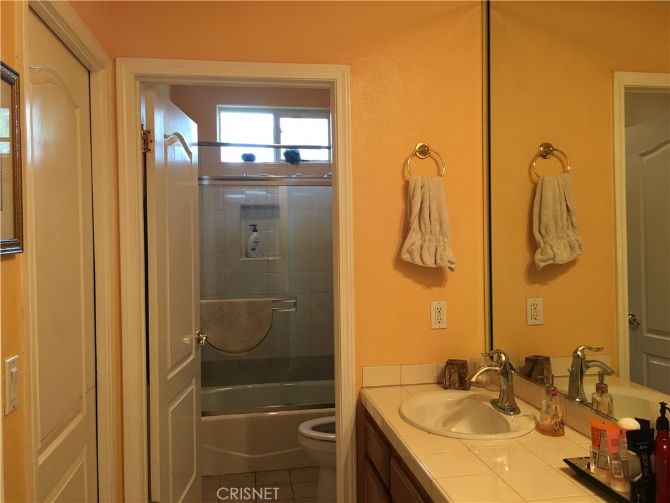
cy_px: 252
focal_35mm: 29
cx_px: 335
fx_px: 561
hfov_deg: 61.7
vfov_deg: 48.2
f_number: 2.2
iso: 32
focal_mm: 4.15
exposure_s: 1/15
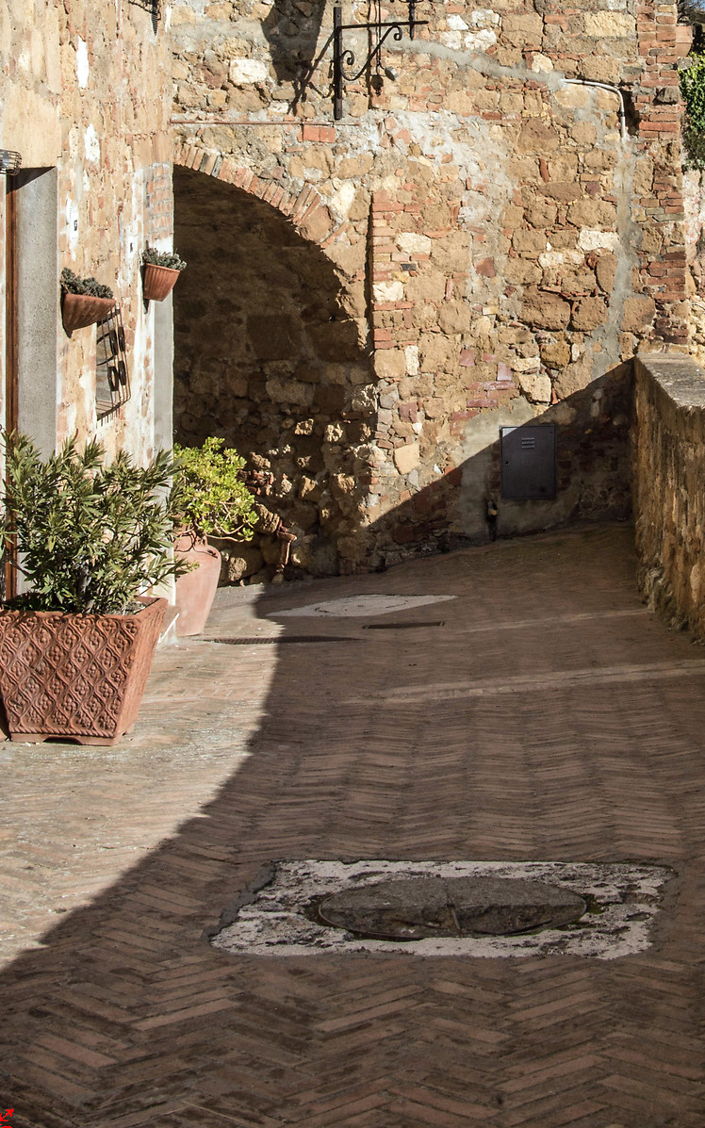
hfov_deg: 14.2
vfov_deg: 22.0
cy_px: 86
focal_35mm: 92
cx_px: 500
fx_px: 2829
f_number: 25
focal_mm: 45
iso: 320
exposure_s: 1/125
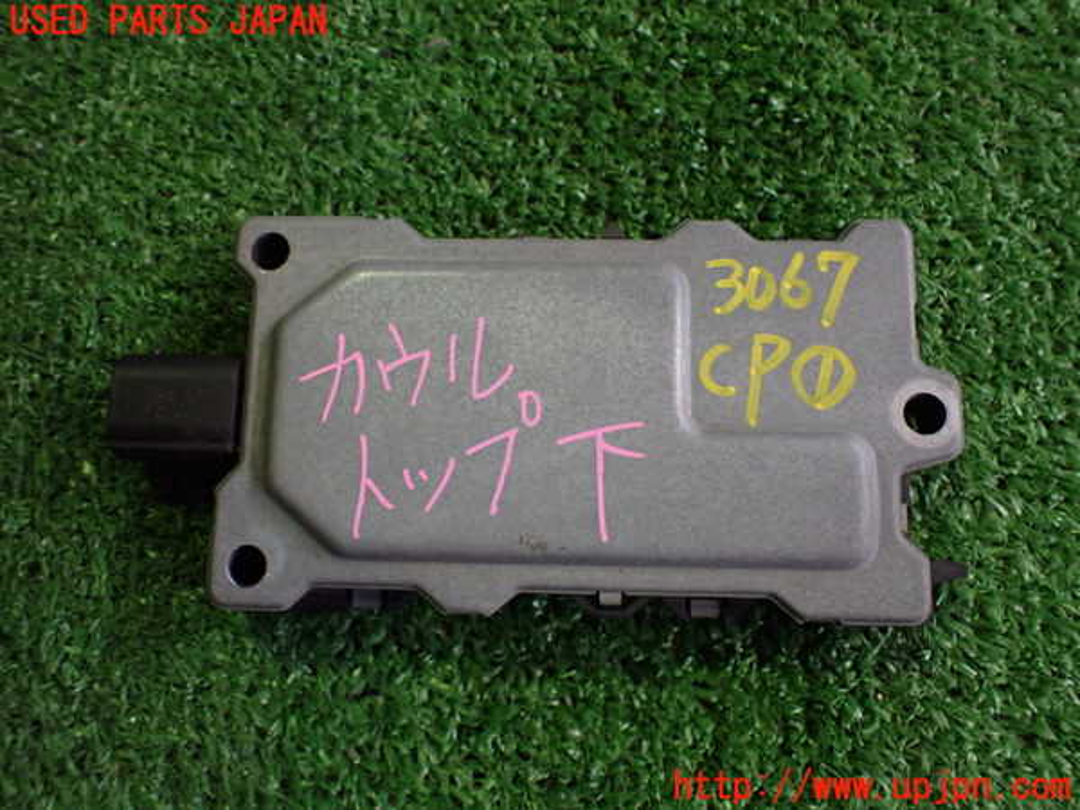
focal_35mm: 30
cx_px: 540
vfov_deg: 46.8
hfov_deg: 60.0
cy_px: 405
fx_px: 936
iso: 500
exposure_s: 1/125
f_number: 2.3
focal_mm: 5.4
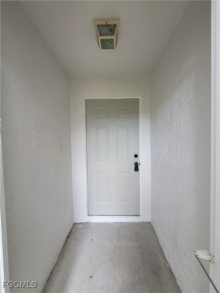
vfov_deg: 106.2
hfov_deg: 89.9
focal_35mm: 13
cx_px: 110
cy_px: 146
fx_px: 110
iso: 80
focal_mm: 2.2
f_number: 2.2
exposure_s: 1/60
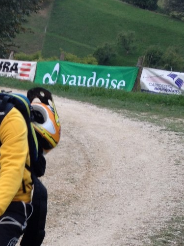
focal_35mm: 112
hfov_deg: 12.8
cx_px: -57
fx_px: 794
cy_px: 229
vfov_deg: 17.3
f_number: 2.4
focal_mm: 4.28
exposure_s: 1/60
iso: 50
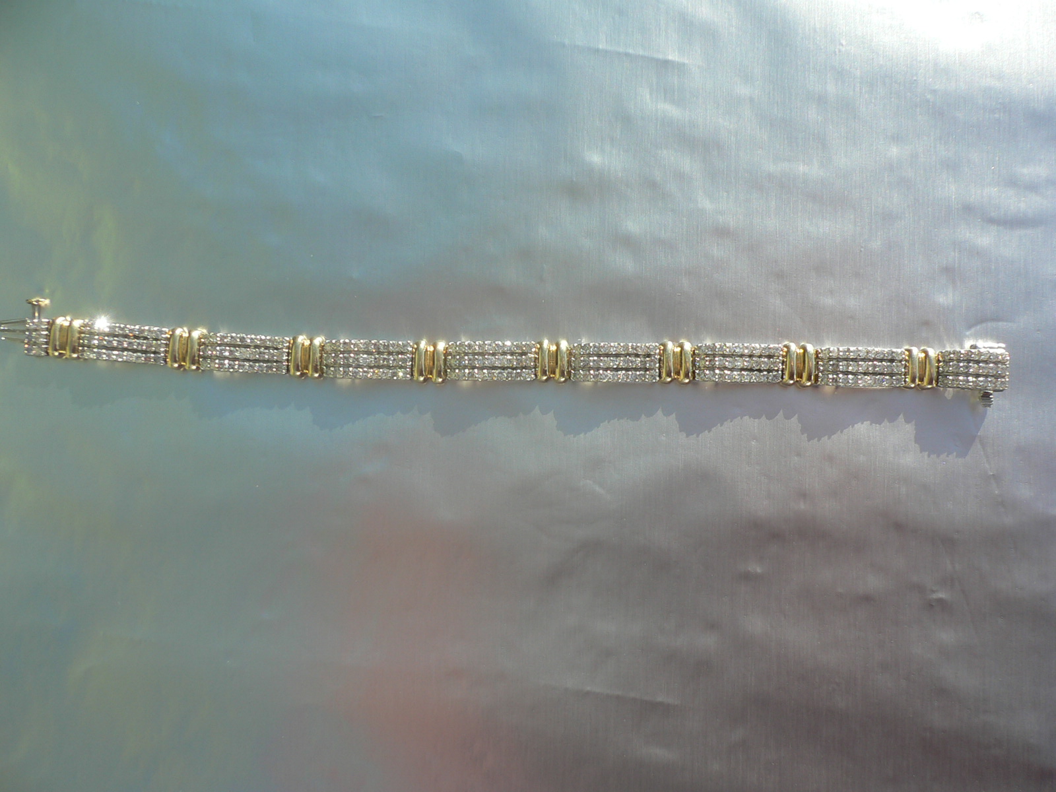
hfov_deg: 52.6
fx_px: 1068
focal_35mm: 35
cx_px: 528
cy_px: 396
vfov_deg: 40.7
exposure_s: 1/160
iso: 64
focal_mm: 5.8
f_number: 5.6
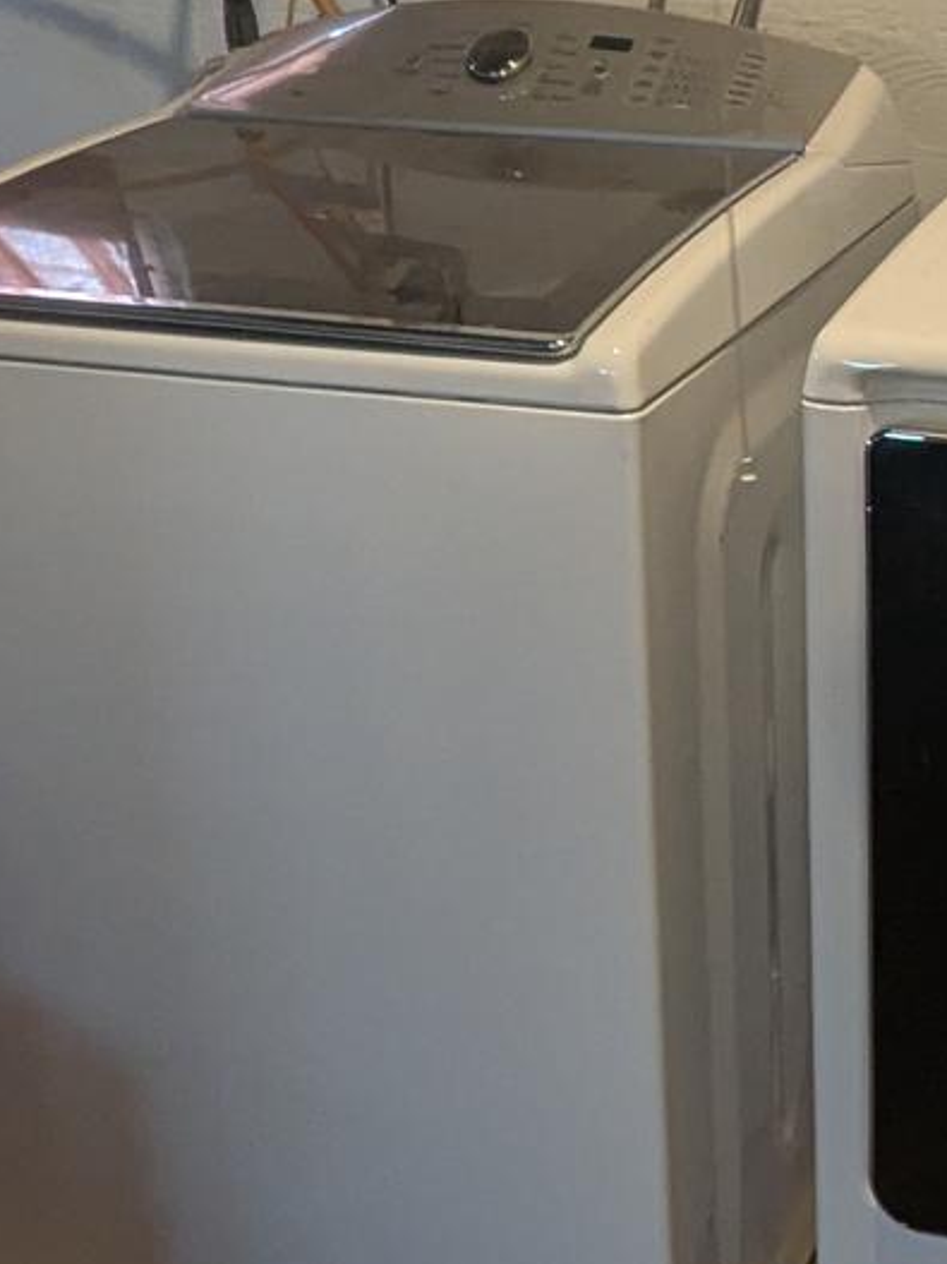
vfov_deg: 31.1
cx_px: 834
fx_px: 2262
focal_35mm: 62
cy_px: 532
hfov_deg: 23.1
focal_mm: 2.35
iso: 263
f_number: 2.2
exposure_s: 1/30
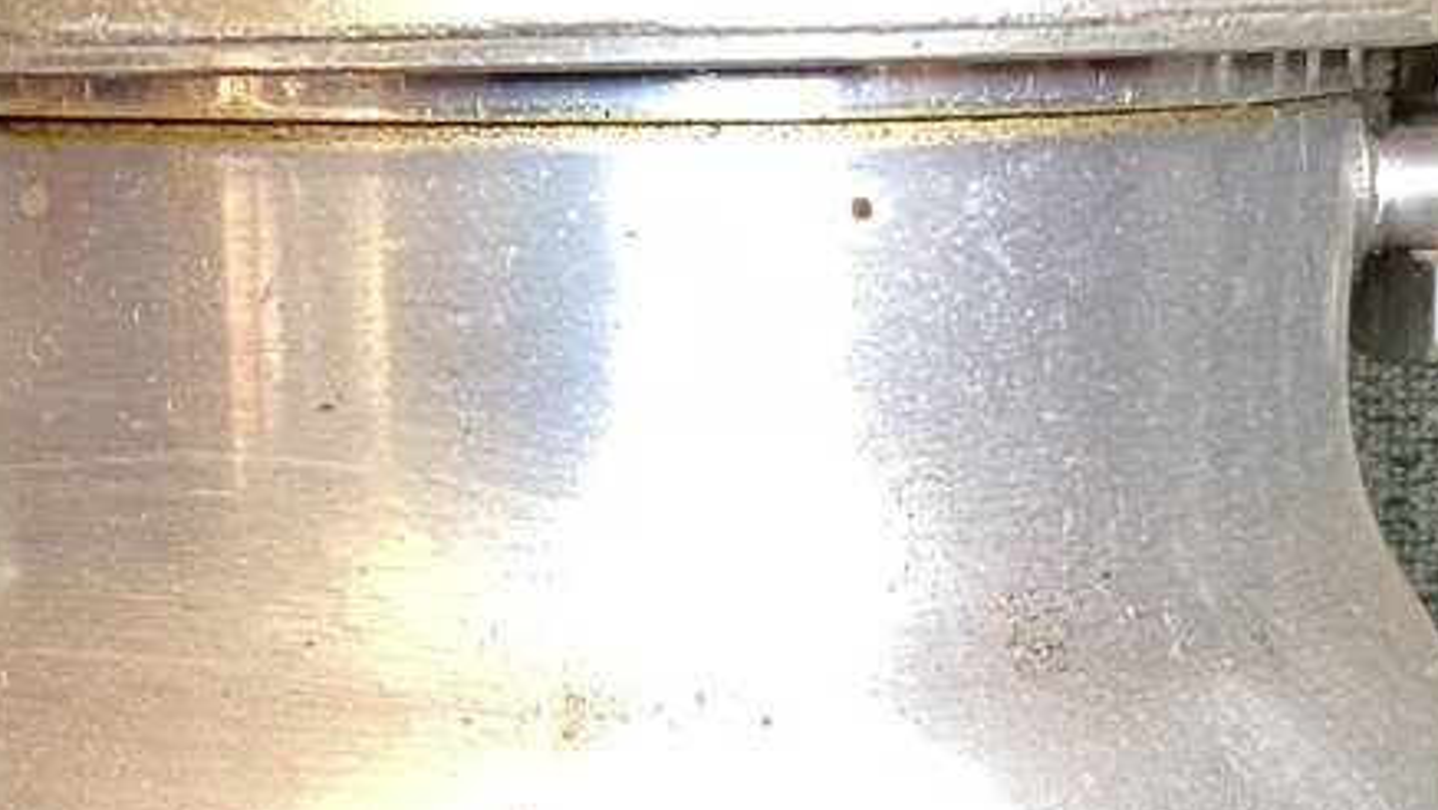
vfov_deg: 9.8
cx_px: 551
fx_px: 4462
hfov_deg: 18.3
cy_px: 1513
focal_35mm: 117
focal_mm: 3.3
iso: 64
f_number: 2.4
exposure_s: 1/50
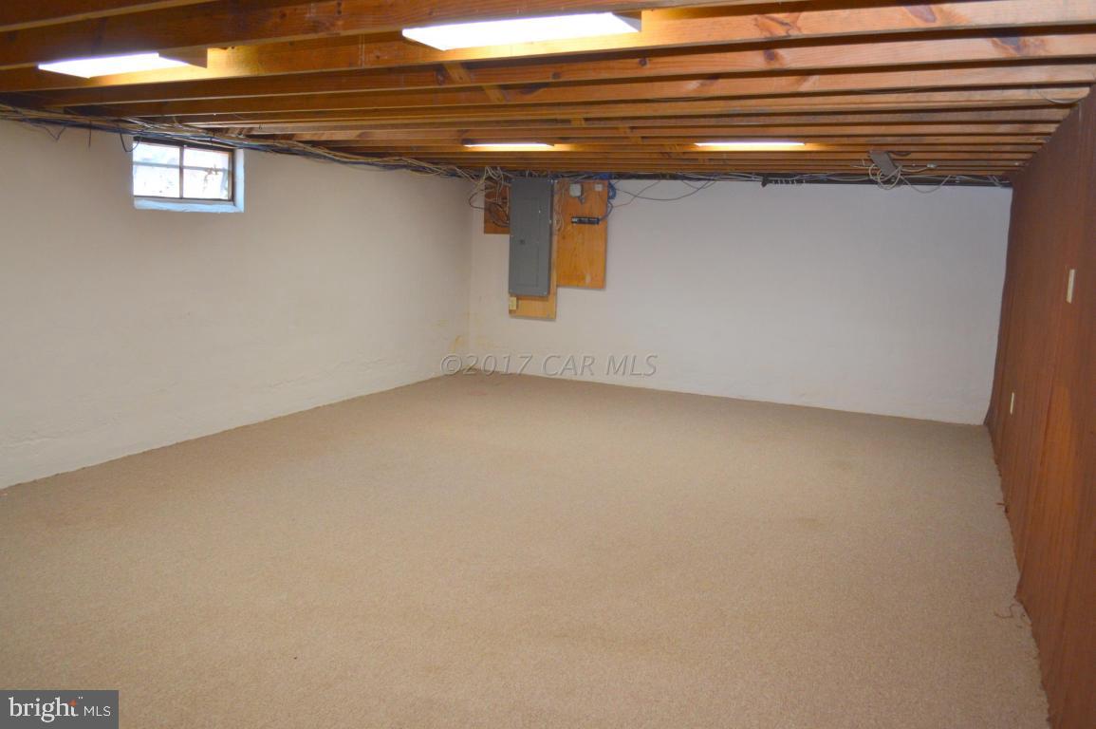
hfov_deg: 67.4
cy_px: 364
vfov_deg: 47.9
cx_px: 548
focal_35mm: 27
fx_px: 821
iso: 400
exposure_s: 1/50
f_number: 3.5
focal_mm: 18
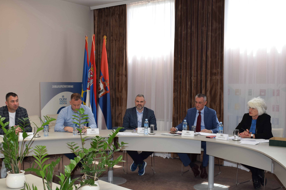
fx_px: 362
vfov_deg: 29.5
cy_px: 105
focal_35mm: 46
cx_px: 128
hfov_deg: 43.1
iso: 560
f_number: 5.6
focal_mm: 27
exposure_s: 1/125
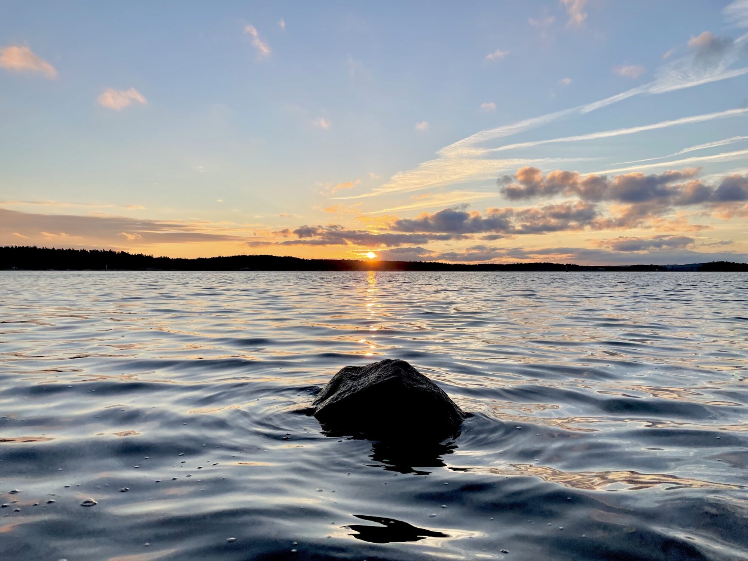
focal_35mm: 26
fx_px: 562
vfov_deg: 53.1
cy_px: 280
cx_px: 374
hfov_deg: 67.3
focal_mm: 4.2
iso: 32
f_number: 1.6
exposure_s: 1/1553
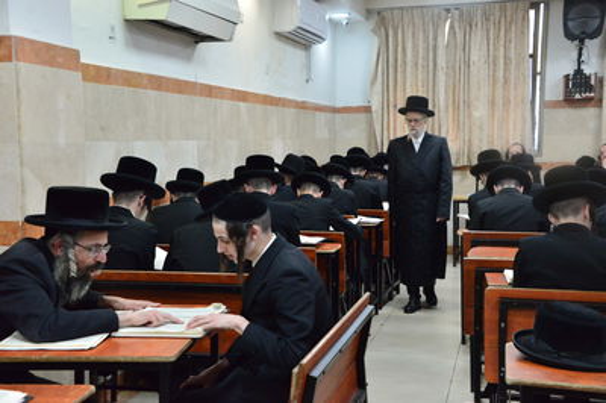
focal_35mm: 55
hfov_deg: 36.3
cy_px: 202
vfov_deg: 24.6
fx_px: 925
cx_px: 303
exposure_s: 1/200
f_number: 6.3
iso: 5000
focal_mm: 55
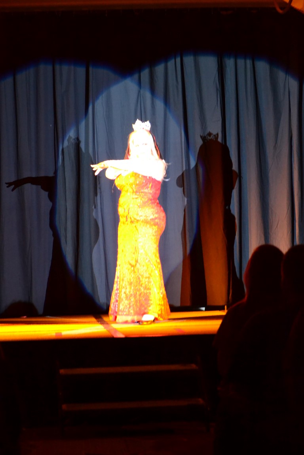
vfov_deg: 20.9
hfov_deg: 14.0
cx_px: 152
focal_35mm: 98
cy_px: 228
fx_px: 1235
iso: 3200
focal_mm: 65
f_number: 4.2
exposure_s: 1/15
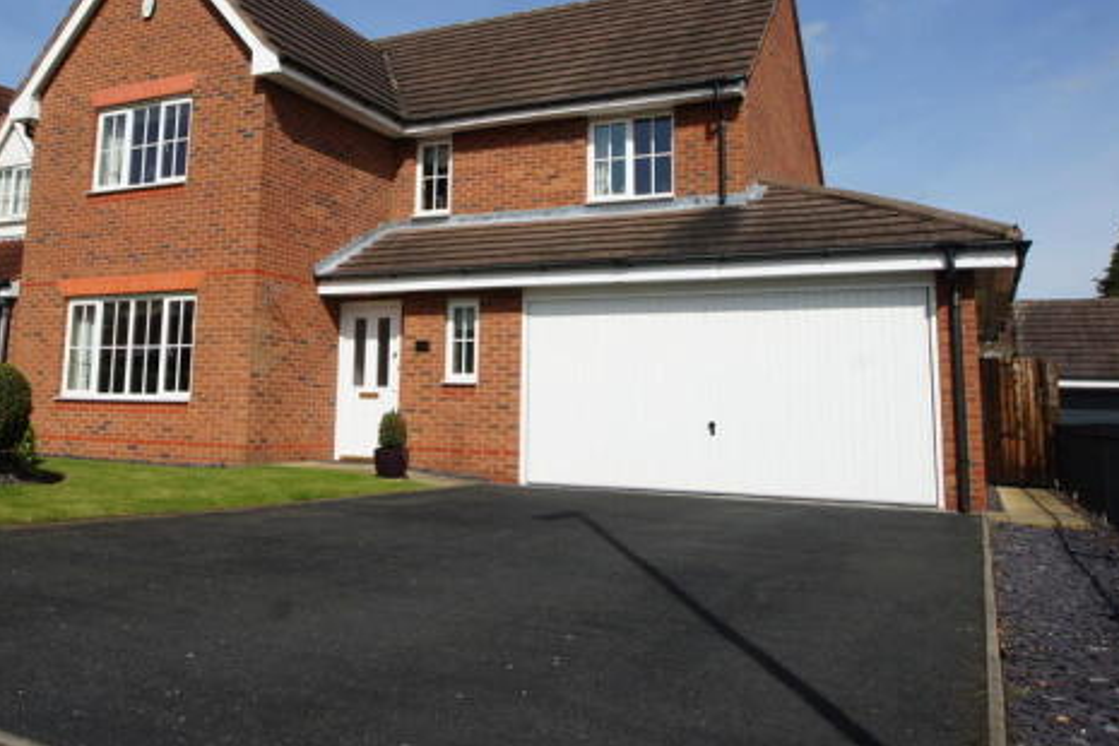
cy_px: 235
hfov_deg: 58.6
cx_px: 434
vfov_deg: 40.8
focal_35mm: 32
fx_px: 985
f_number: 10
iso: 200
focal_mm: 15
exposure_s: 1/320
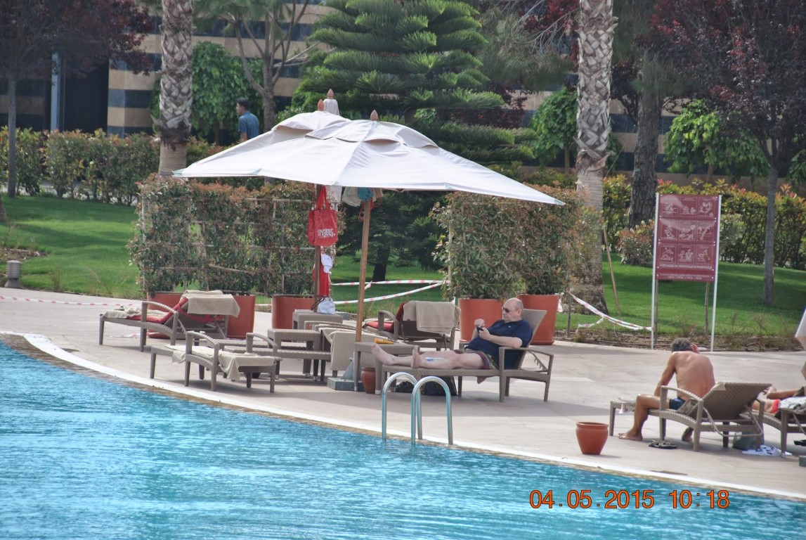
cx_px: 403
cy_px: 270
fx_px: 5716
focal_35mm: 255
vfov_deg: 5.4
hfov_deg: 8.1
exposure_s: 1/640
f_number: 5.6
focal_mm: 170
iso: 200
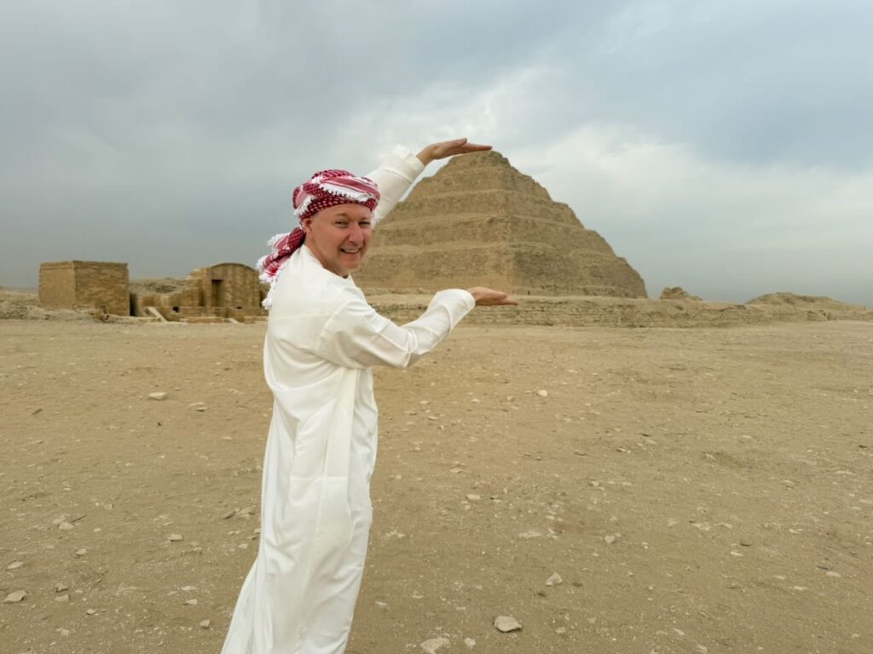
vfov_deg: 56.8
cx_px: 436
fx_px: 605
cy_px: 327
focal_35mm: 24
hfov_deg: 71.6
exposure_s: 1/3953
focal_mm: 6.76
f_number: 1.78
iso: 80
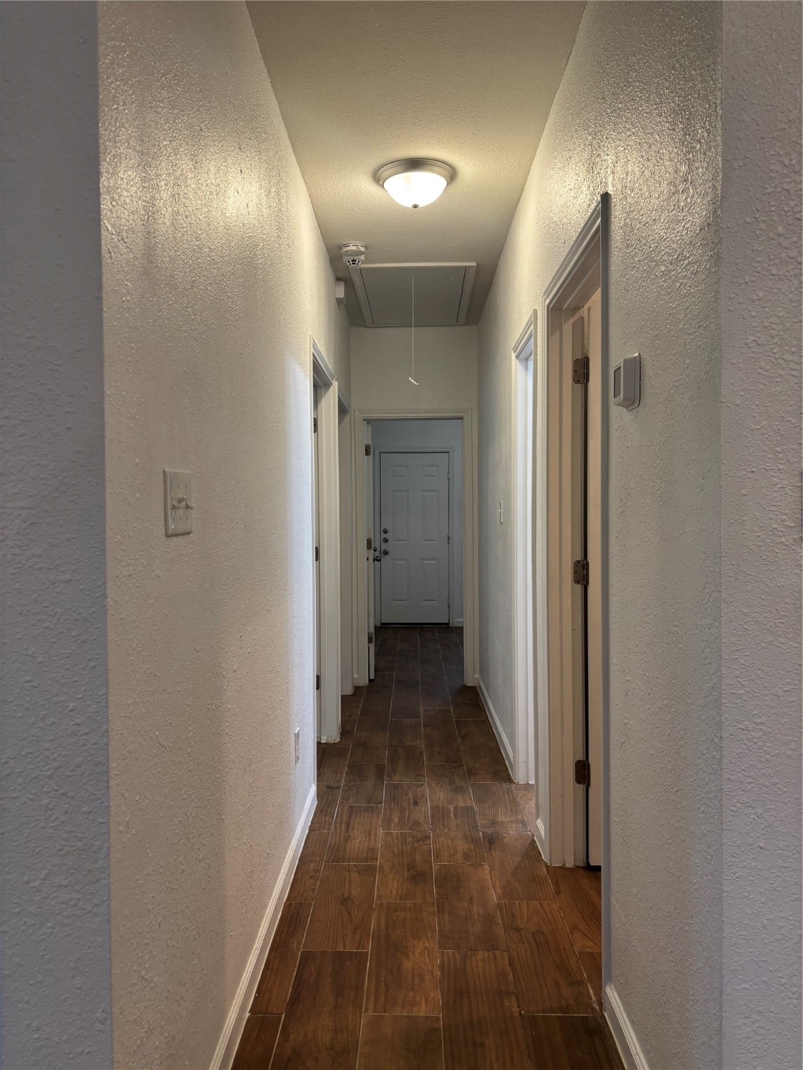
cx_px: 402
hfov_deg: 53.1
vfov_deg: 67.3
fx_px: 804
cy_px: 535
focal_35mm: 26
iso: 125
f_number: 1.6
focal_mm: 5.96
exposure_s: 1/60
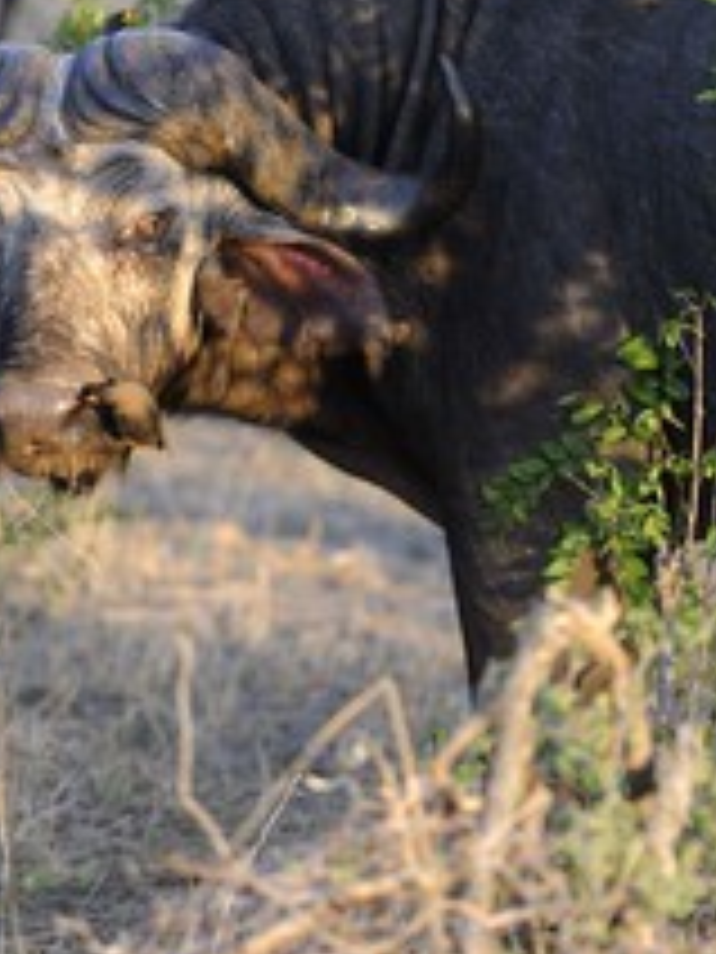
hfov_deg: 3.9
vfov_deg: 5.2
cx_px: 446
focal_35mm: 381
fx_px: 10508
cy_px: 351
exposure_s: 1/400
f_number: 3.2
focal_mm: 200
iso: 400
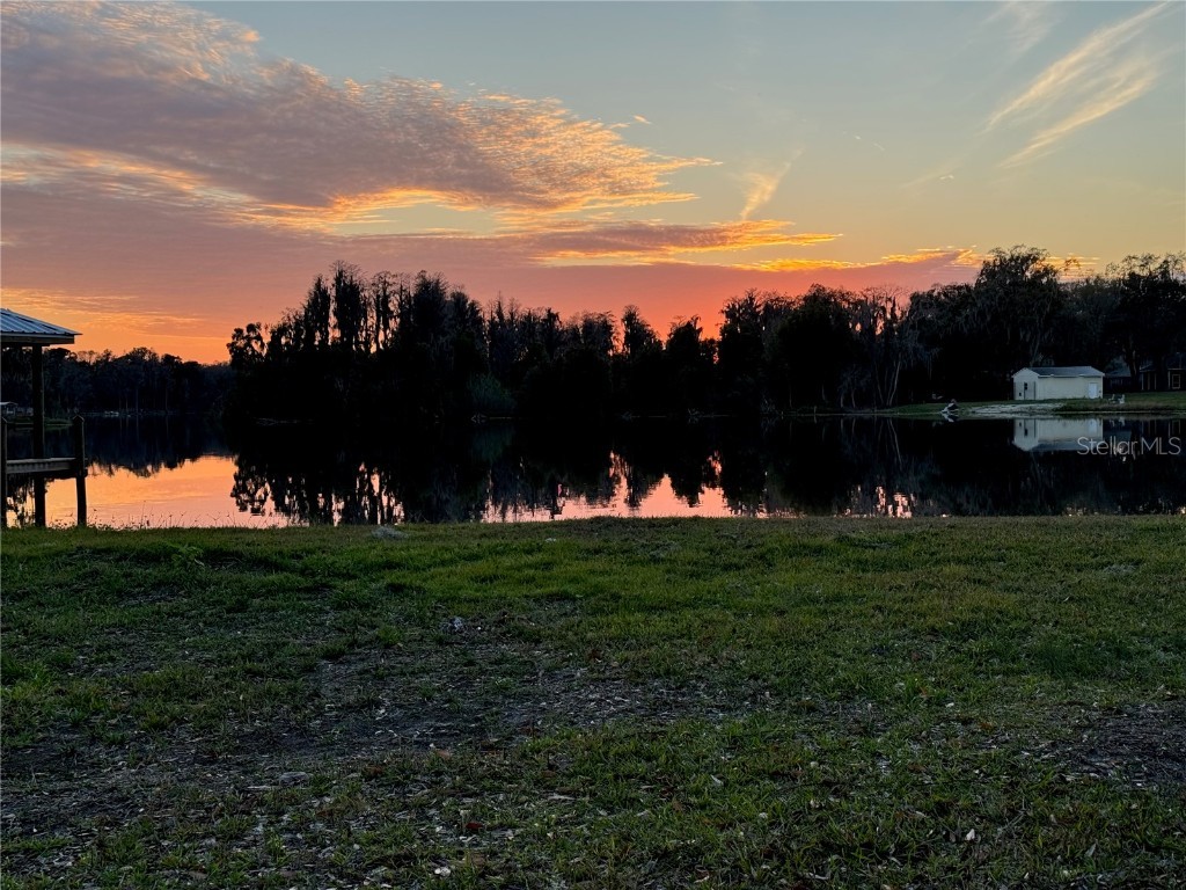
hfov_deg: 39.7
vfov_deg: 30.3
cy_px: 445
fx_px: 1645
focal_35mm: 48
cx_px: 593
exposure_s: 1/582
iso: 64
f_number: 1.78
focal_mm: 6.76
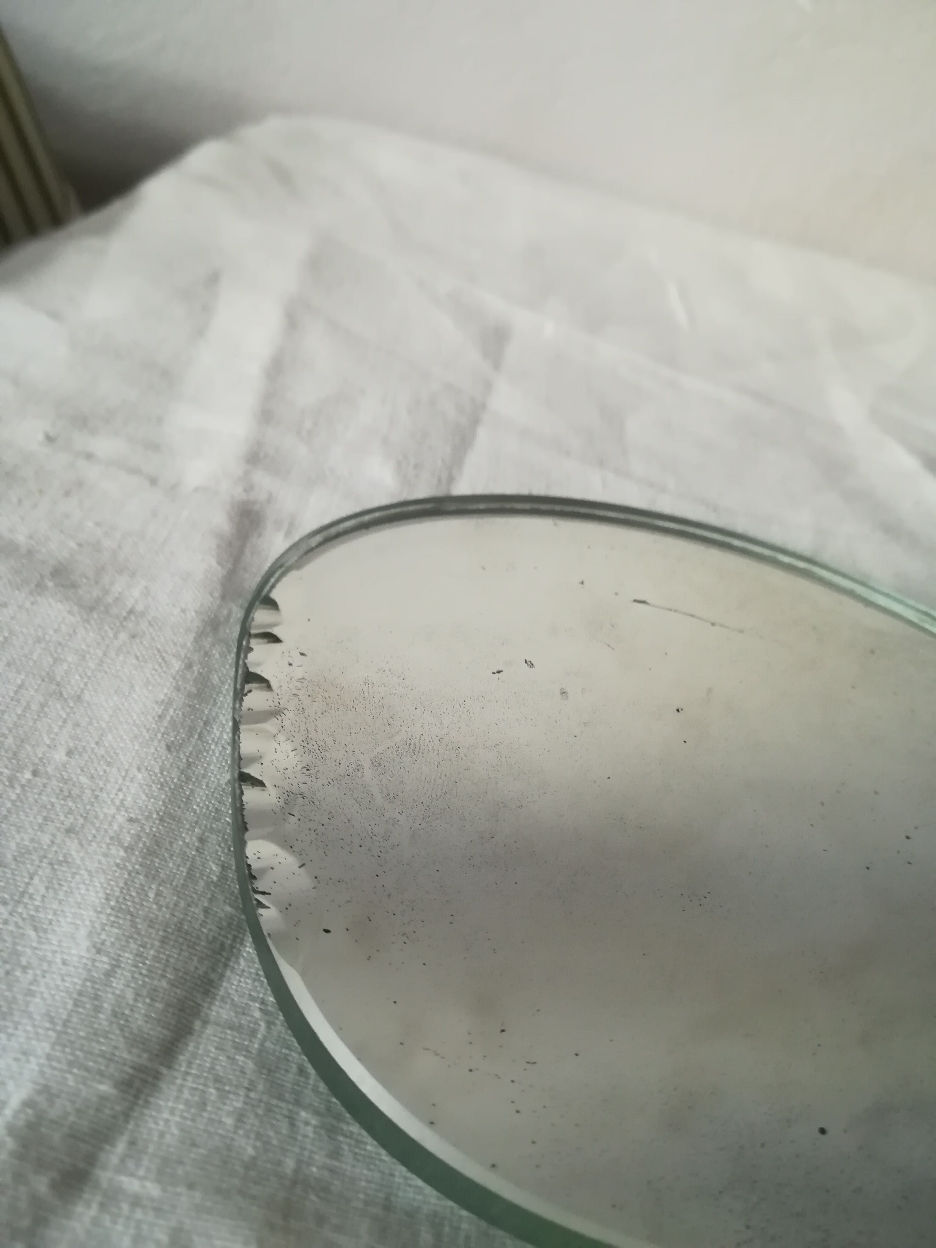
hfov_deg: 53.1
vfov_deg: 67.3
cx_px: 468
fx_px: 937
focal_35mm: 26
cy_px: 624
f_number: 2.2
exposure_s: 1/25
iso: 320
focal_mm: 3.83
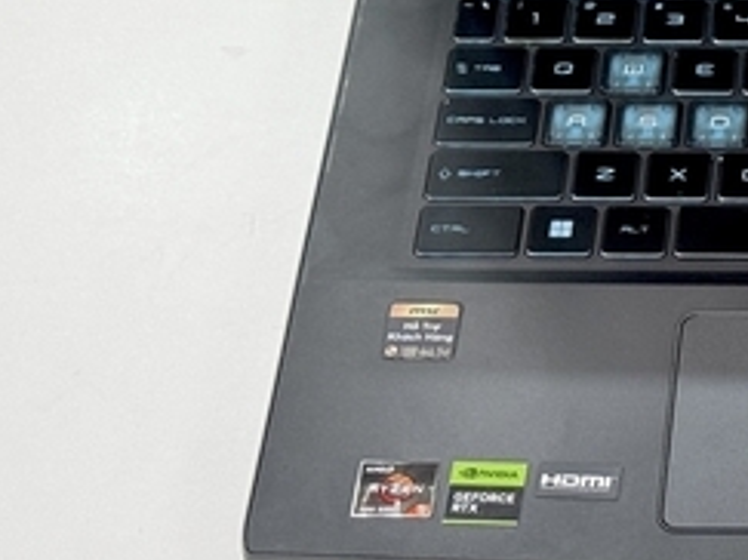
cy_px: -114
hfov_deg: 12.1
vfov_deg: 9.3
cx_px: 985
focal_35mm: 158
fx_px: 3412
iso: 64
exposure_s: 1/121
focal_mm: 6.76
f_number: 1.78
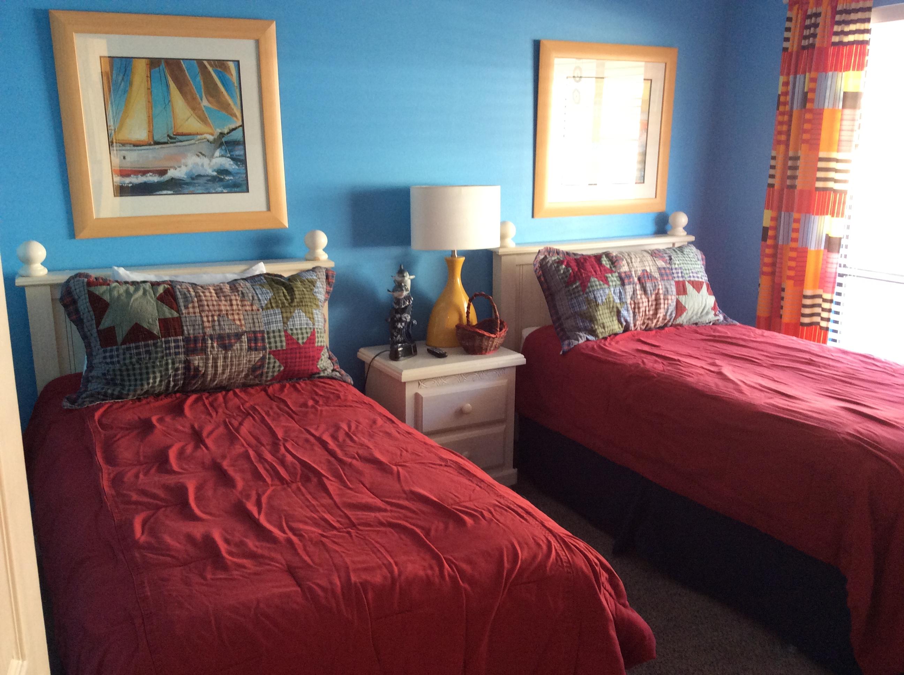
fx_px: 861
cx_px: 452
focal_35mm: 33
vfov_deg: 42.8
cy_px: 338
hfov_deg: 55.4
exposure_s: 1/24
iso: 64
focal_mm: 3.3
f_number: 2.4
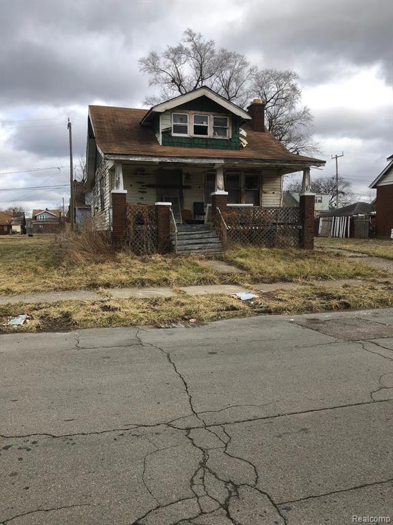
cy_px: 262
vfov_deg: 63.4
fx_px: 424
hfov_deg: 49.7
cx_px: 196
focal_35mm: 28
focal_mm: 4
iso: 20
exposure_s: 1/545
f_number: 1.8
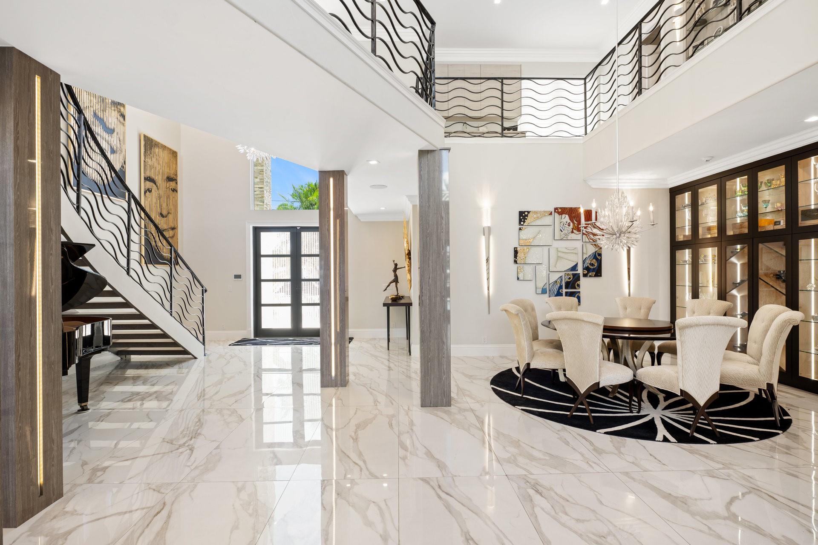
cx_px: 409
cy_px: 272
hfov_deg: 90.0
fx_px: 409
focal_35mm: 18
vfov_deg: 67.4
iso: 160
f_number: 8
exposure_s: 1/5
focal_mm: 18
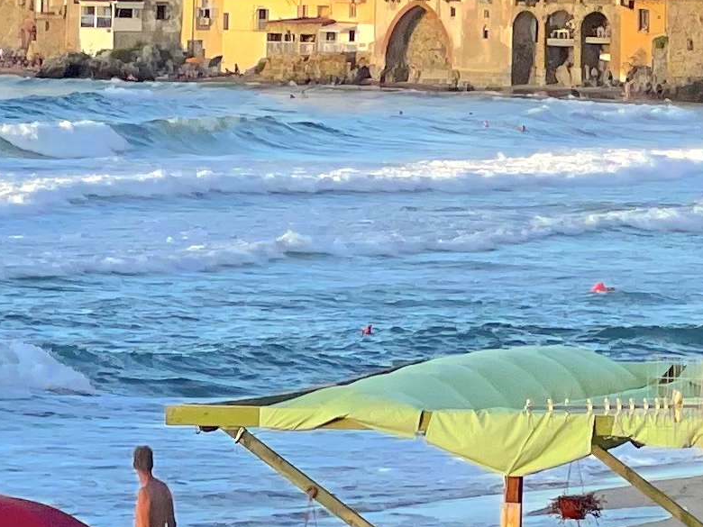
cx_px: 543
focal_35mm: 331
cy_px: -305
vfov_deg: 4.5
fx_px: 6722
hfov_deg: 6.0
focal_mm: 7.5
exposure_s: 1/544
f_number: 2.2
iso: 20
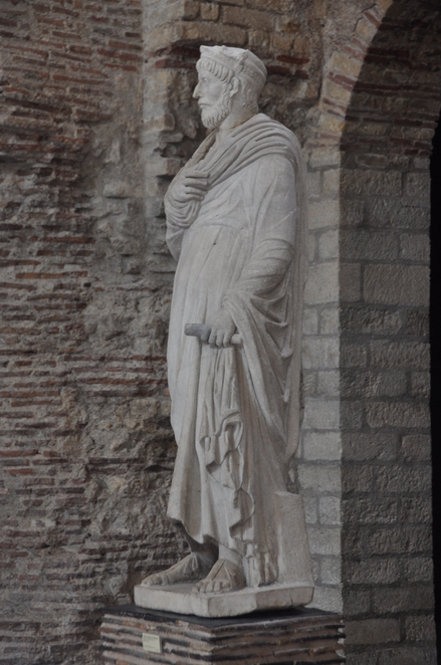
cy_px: 332
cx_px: 220
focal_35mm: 90
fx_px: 1660
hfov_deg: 15.1
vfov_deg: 22.7
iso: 500
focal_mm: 60
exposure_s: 1/15
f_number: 4.8
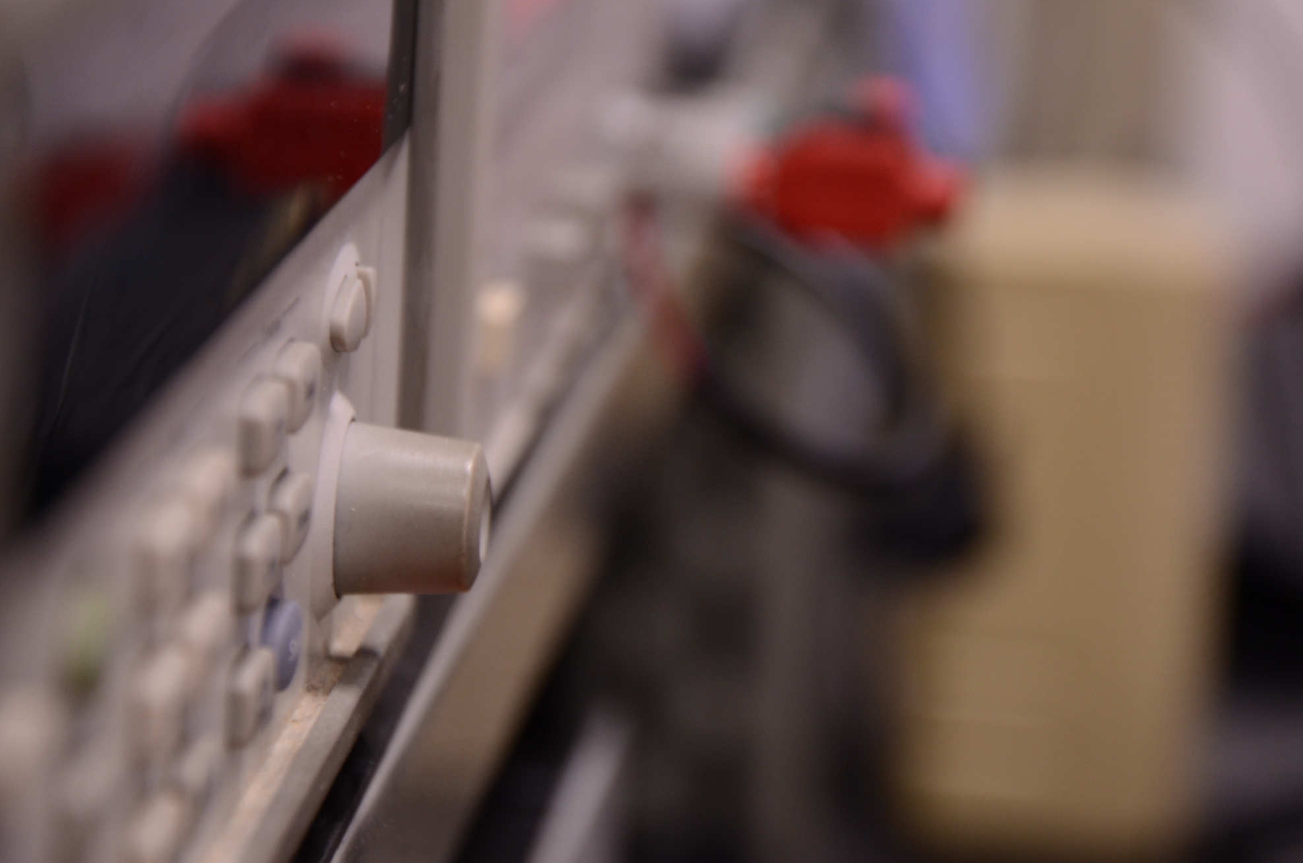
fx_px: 6067
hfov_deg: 12.3
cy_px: 355
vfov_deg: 8.1
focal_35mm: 168
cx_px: 759
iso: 400
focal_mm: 90
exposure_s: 1/10
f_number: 5.6
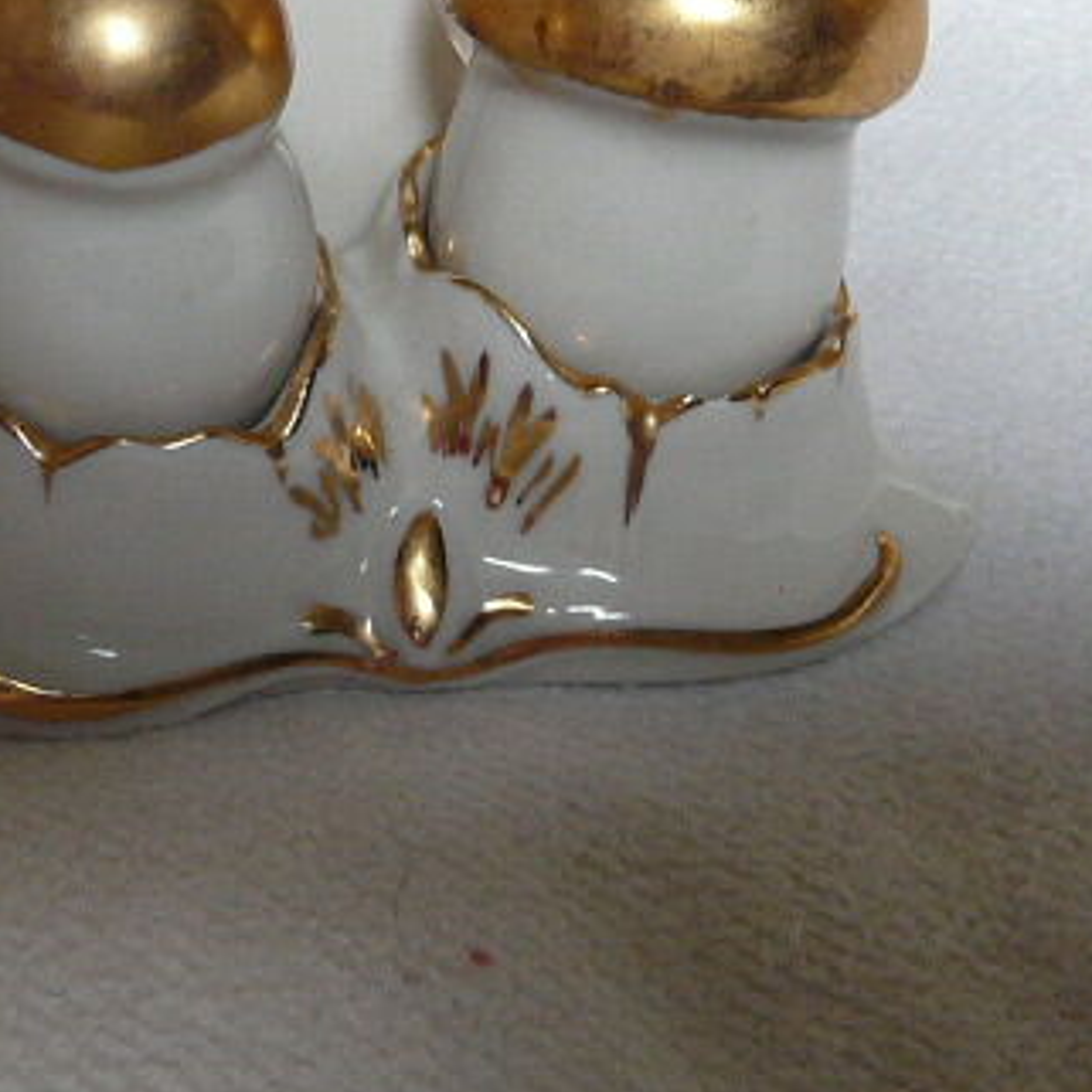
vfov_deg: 21.4
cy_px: 422
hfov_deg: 21.4
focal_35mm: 81
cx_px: 480
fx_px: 2891
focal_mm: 4.8
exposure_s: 1/15
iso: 200
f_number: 2.8
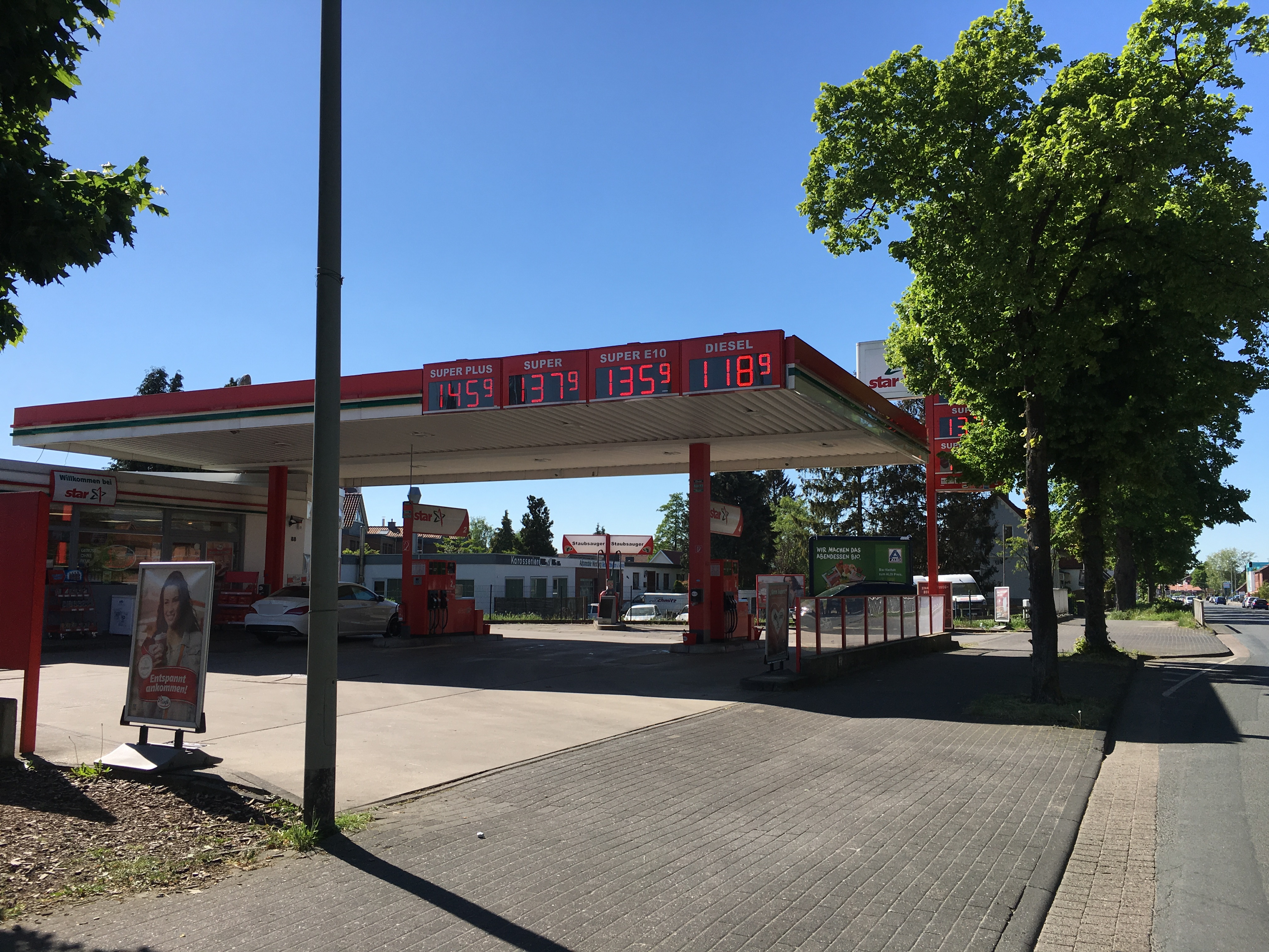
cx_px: 634
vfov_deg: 48.2
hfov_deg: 61.7
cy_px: 476
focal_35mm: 29
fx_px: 1063
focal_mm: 4.15
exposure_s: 1/1425
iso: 25
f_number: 2.2
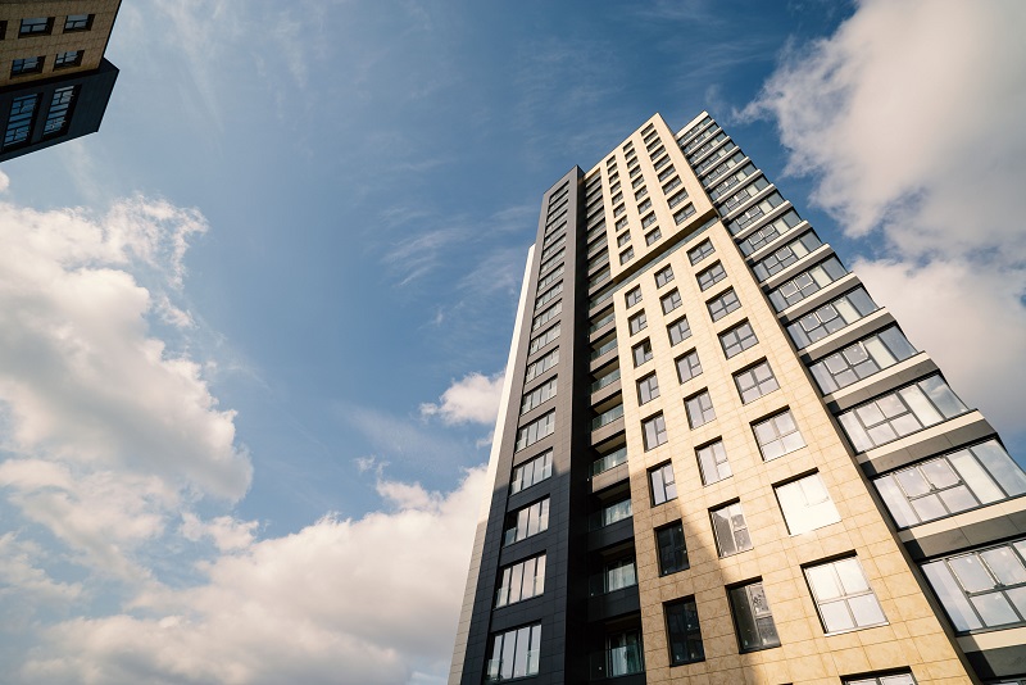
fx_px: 456
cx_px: 513
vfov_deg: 73.8
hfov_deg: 96.7
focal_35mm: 16
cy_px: 342
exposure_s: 1/500
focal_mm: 16
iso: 50
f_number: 4
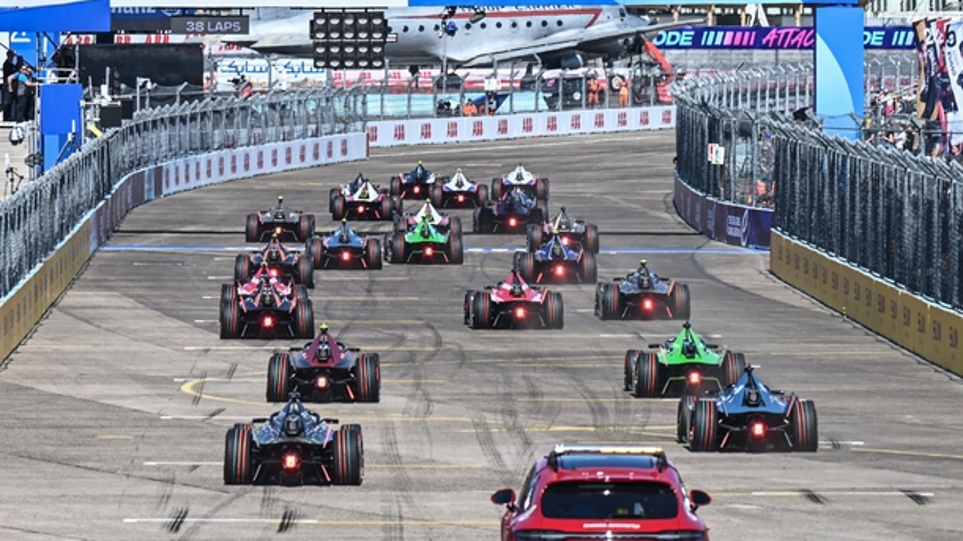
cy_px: 271
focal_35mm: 343
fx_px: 8754
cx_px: 489
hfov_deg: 6.3
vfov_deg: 3.5
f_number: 4.5
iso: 200
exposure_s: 1/2000
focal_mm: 200
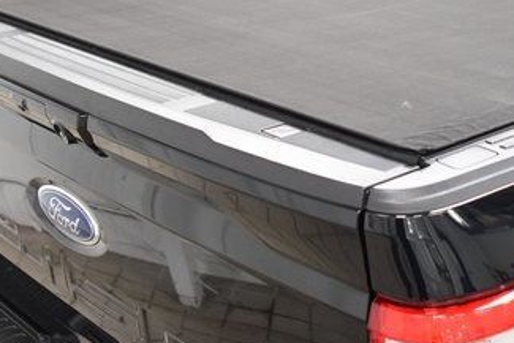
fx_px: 1014
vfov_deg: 18.9
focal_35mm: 71
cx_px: 432
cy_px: 32
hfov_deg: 27.7
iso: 1600
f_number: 3.2
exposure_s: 1/60
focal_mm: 24
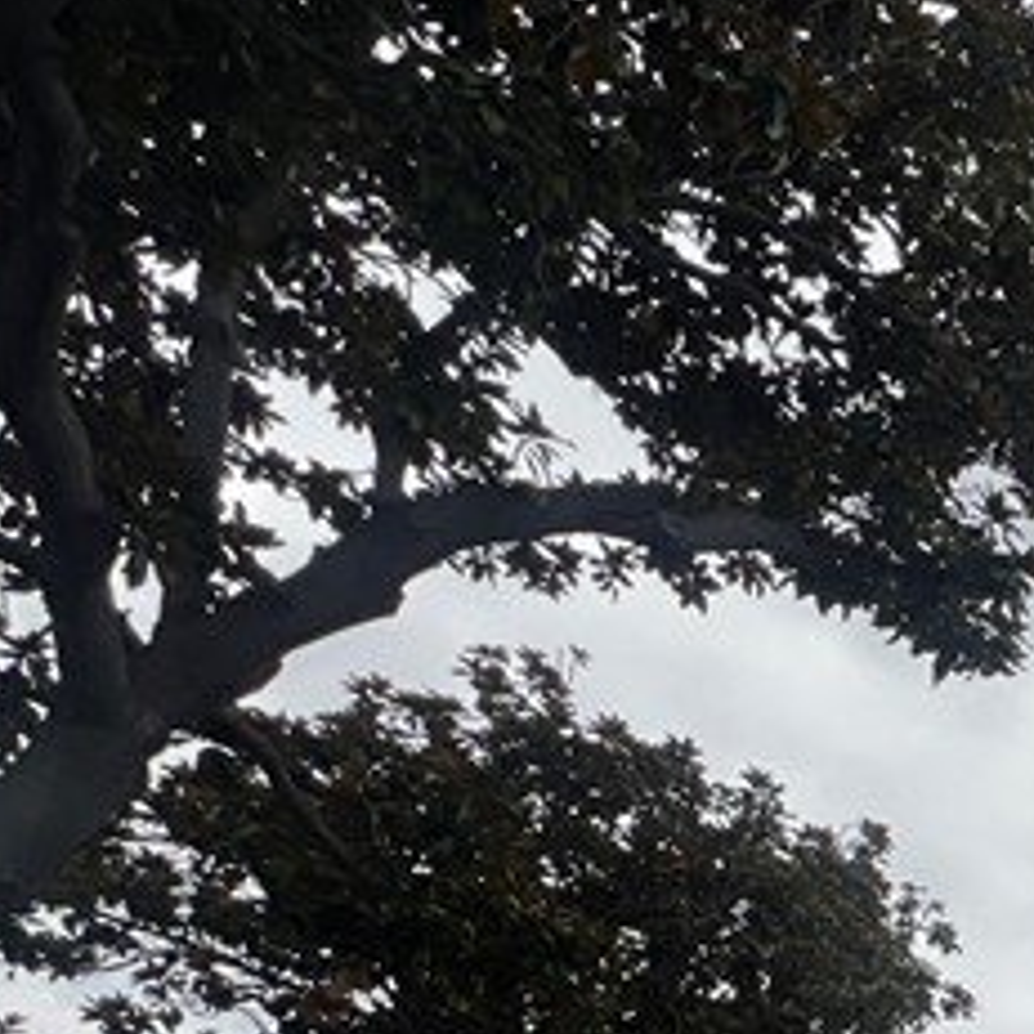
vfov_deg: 25.4
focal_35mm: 51
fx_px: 1724
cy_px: 1540
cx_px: 2028
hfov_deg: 19.7
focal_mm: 1.57
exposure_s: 1/861
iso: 32
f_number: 1.8
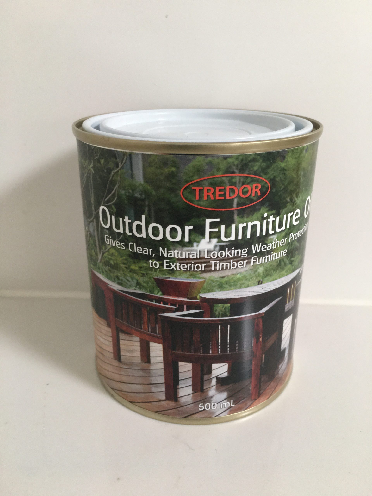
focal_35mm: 29
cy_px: 248
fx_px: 416
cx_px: 186
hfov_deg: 48.2
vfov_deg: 61.7
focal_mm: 4.15
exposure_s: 1/20
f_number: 2.2
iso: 200
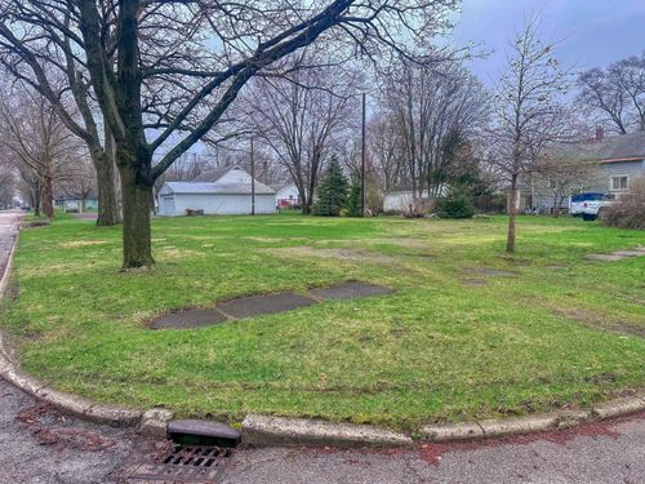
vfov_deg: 56.8
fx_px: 447
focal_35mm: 24
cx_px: 322
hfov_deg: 71.6
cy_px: 242
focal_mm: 6.86
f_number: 1.78
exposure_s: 1/1304
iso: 80
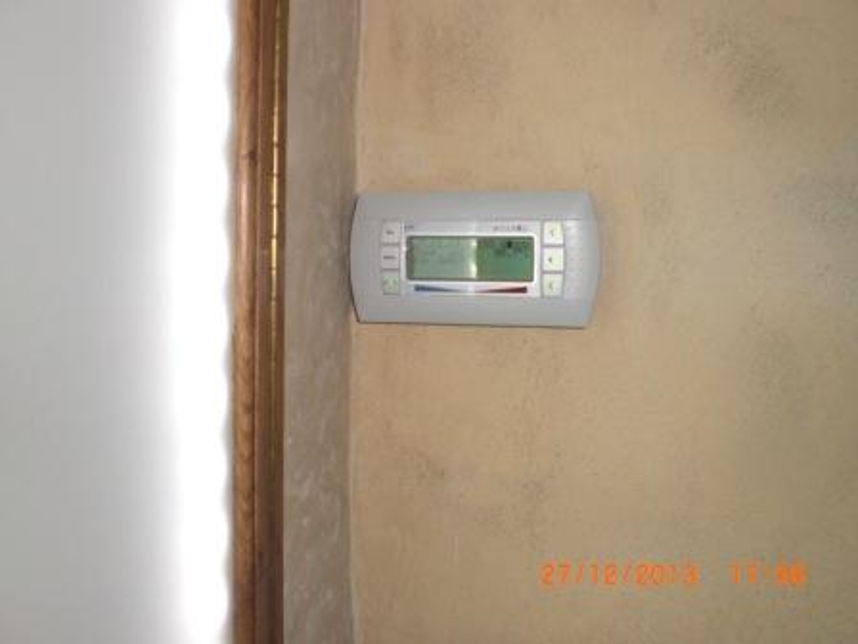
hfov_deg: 49.0
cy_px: 322
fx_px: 942
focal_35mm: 38
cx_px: 429
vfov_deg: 37.7
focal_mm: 6.3
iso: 200
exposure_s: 1/60
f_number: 3.1
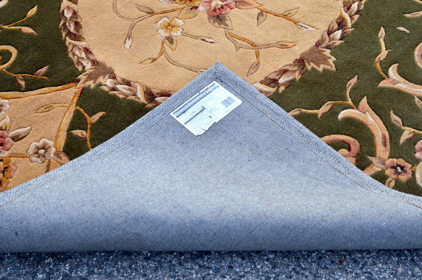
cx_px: 211
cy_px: 140
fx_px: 702
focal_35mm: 60
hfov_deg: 33.5
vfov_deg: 22.5
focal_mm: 40
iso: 800
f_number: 8
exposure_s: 1/640
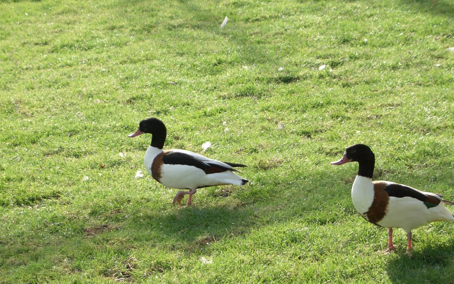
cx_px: 214
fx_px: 2005
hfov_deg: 12.9
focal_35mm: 162
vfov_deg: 8.1
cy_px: 189
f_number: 4
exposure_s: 1/200
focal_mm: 28.4
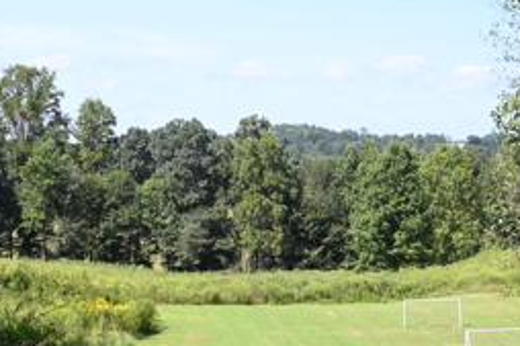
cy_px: 199
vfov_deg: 15.8
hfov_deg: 23.6
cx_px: 252
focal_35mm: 86
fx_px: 1246
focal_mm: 32.5
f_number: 5
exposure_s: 1/4000
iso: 1400
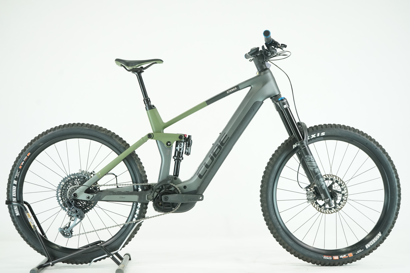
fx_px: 626
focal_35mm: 55
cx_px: 205
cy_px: 136
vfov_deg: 24.6
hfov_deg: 36.2
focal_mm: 55
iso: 2500
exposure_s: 1/200
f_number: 5.6
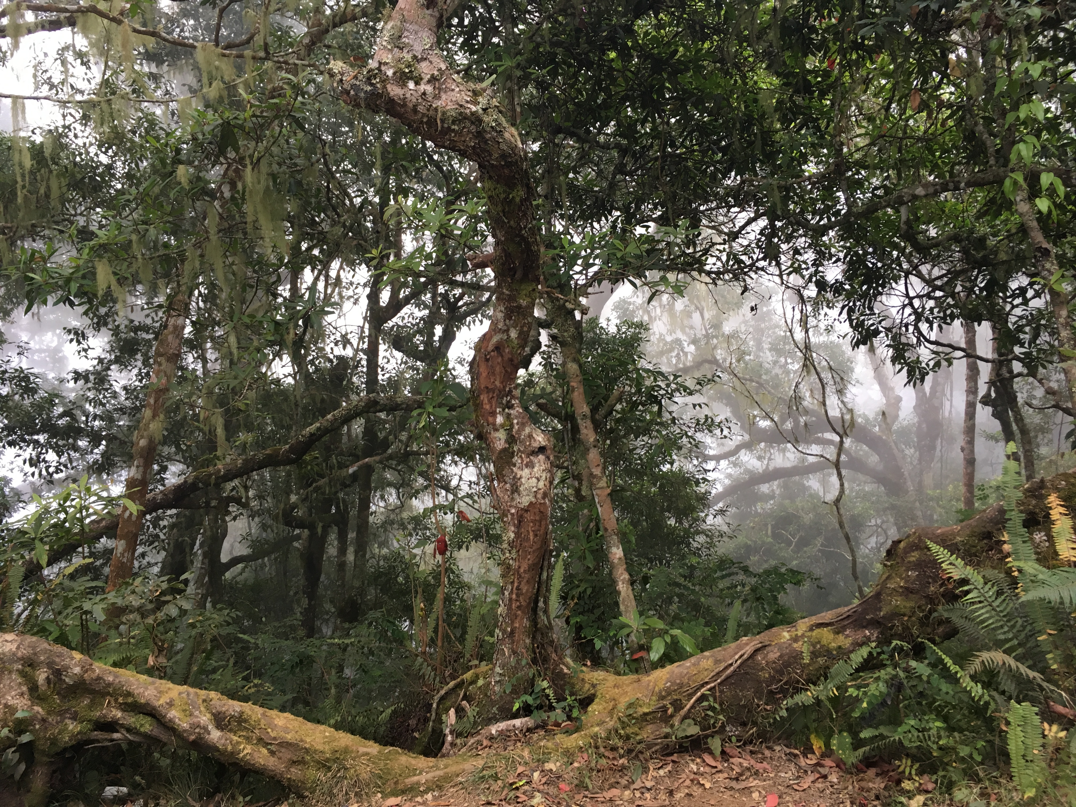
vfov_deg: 48.2
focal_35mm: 29
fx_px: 901
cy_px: 404
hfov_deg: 61.7
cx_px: 538
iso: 64
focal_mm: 4.15
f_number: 2.2
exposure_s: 1/33
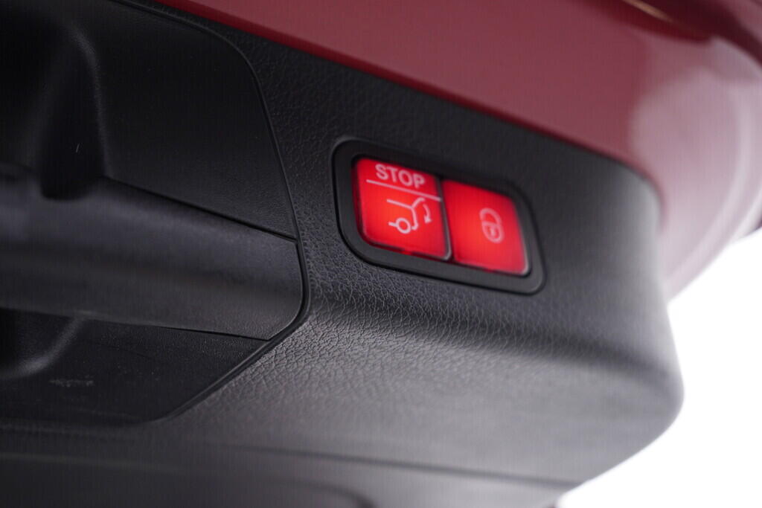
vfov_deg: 36.9
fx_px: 762
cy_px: 254
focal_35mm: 36
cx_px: 381
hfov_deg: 53.1
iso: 200
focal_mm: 24
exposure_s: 1/40
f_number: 2.8
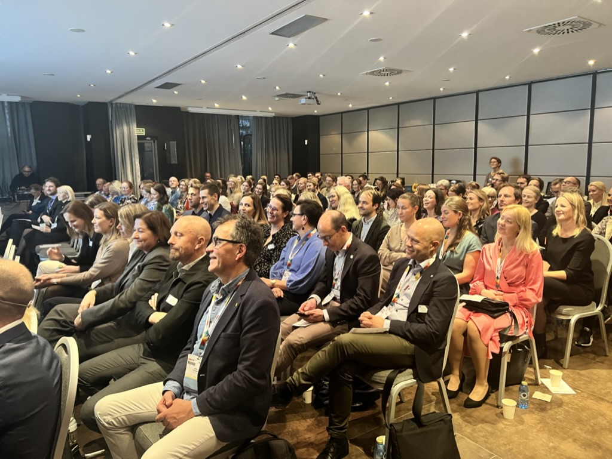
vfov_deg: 53.1
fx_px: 460
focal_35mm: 26
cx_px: 306
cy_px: 230
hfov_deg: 67.3
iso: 400
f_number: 1.5
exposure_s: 1/40
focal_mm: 5.7
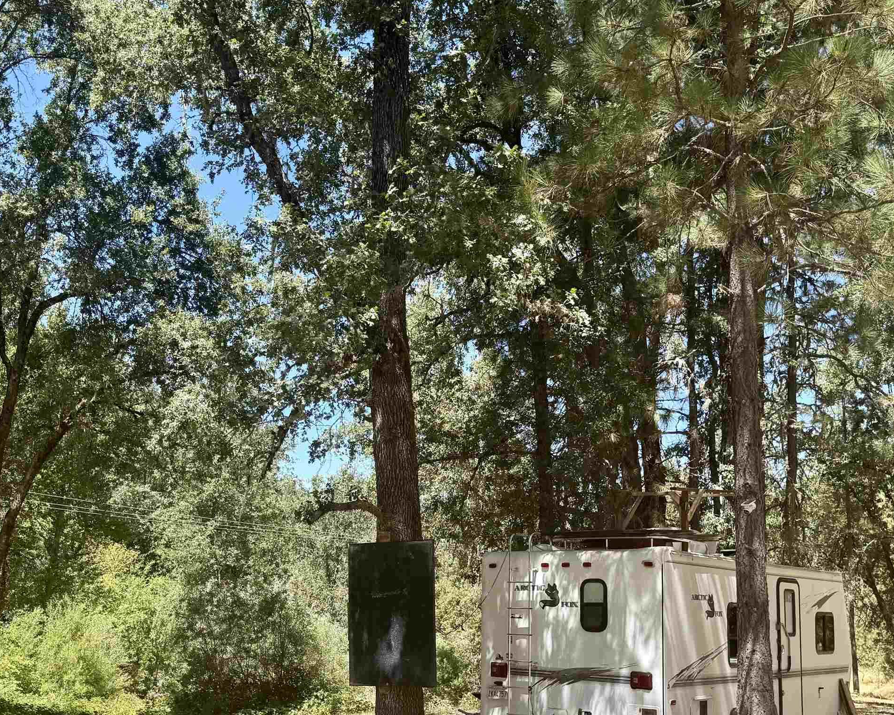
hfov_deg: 47.9
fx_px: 1005
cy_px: 497
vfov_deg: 38.5
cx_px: 410
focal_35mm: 38
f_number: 1.78
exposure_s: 1/1060
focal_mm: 6.76
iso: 80
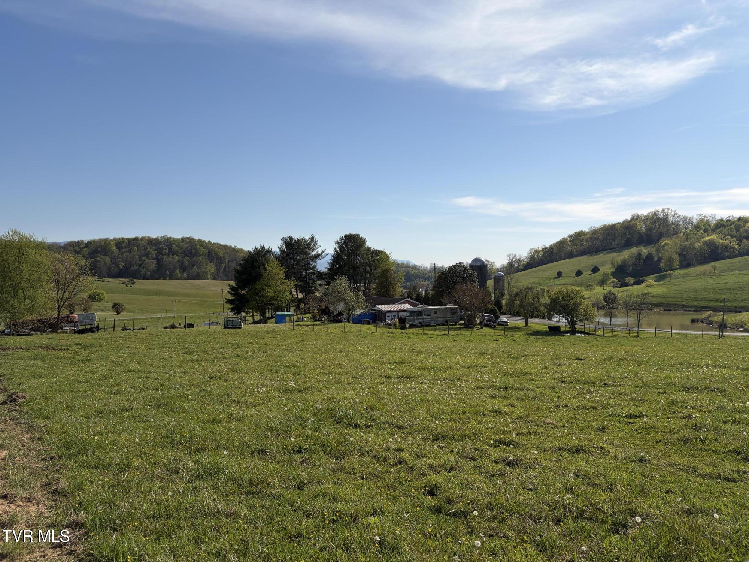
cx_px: 374
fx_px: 563
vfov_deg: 53.1
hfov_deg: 67.3
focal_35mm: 26
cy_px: 281
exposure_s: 1/8850
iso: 64
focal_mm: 5.96
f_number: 1.6
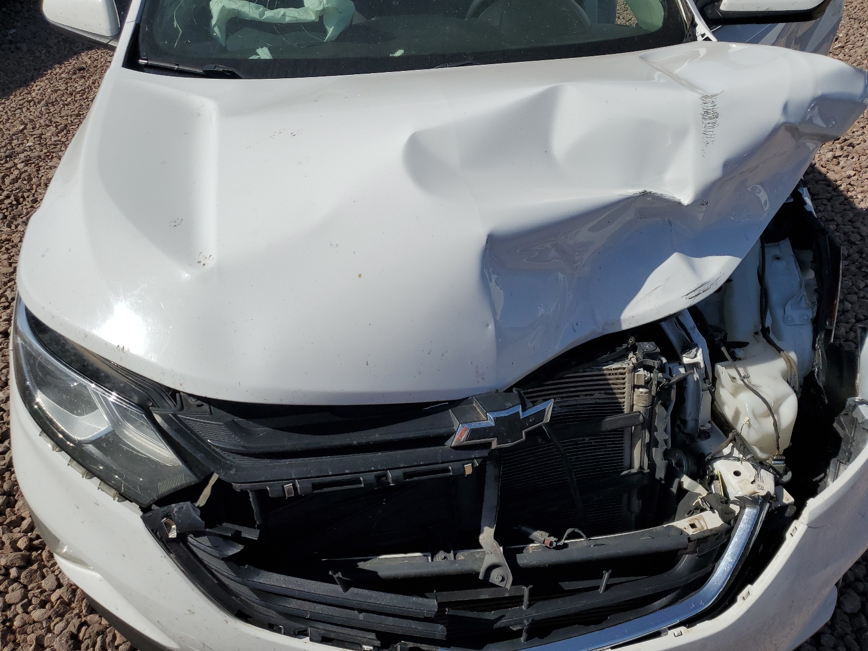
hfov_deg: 65.3
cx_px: 433
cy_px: 331
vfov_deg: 51.4
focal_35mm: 27
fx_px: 677
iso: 51
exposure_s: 1/10000
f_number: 1.5
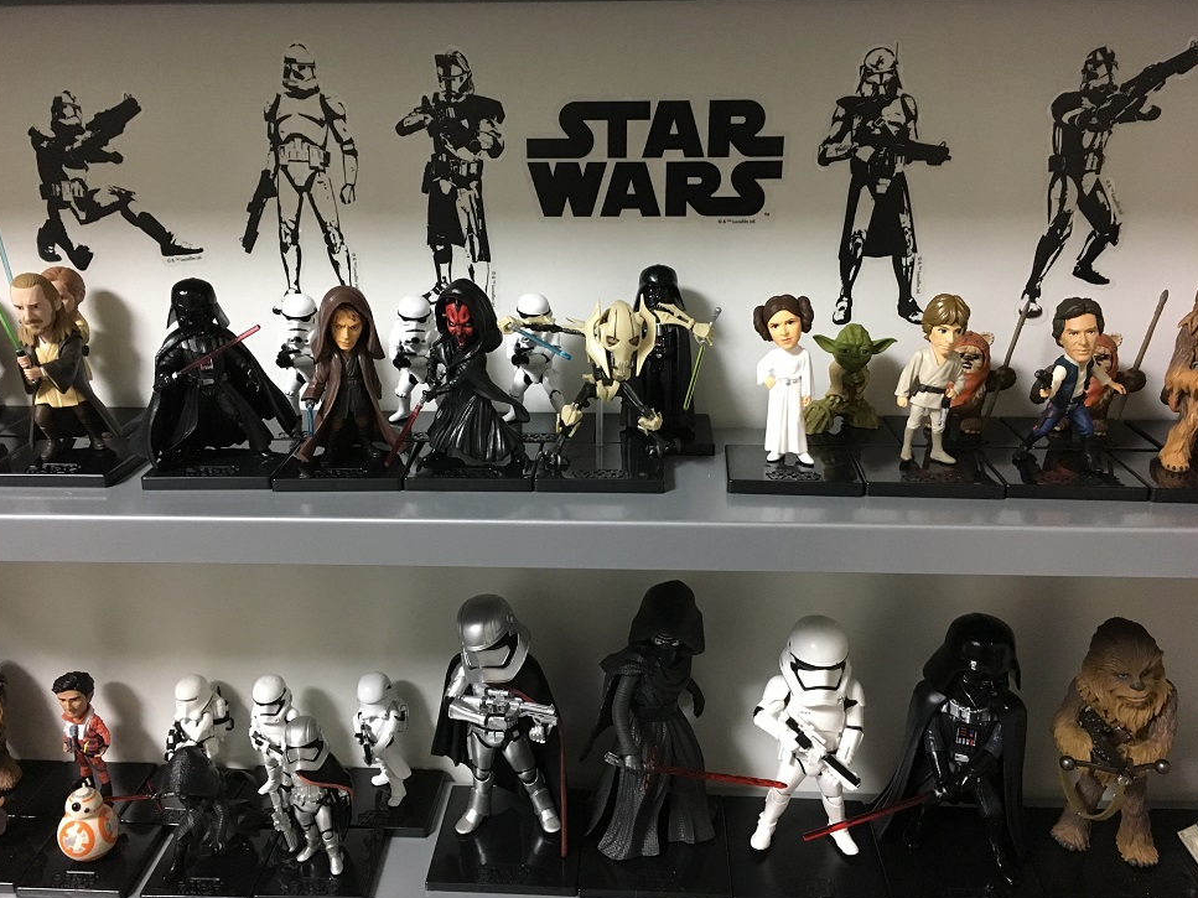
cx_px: 582
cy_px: 458
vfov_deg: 46.8
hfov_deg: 60.0
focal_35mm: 30
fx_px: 1038
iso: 200
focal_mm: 4.15
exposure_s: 1/17
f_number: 2.2
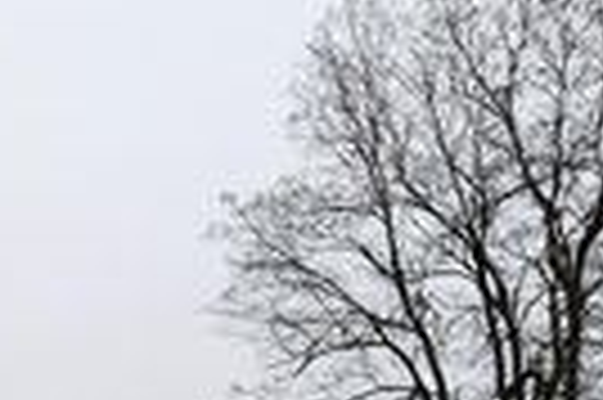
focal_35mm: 71
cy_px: 598
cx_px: -86
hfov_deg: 26.0
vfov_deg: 17.3
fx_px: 1188
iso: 400
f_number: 4
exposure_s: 1/60
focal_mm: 12.6
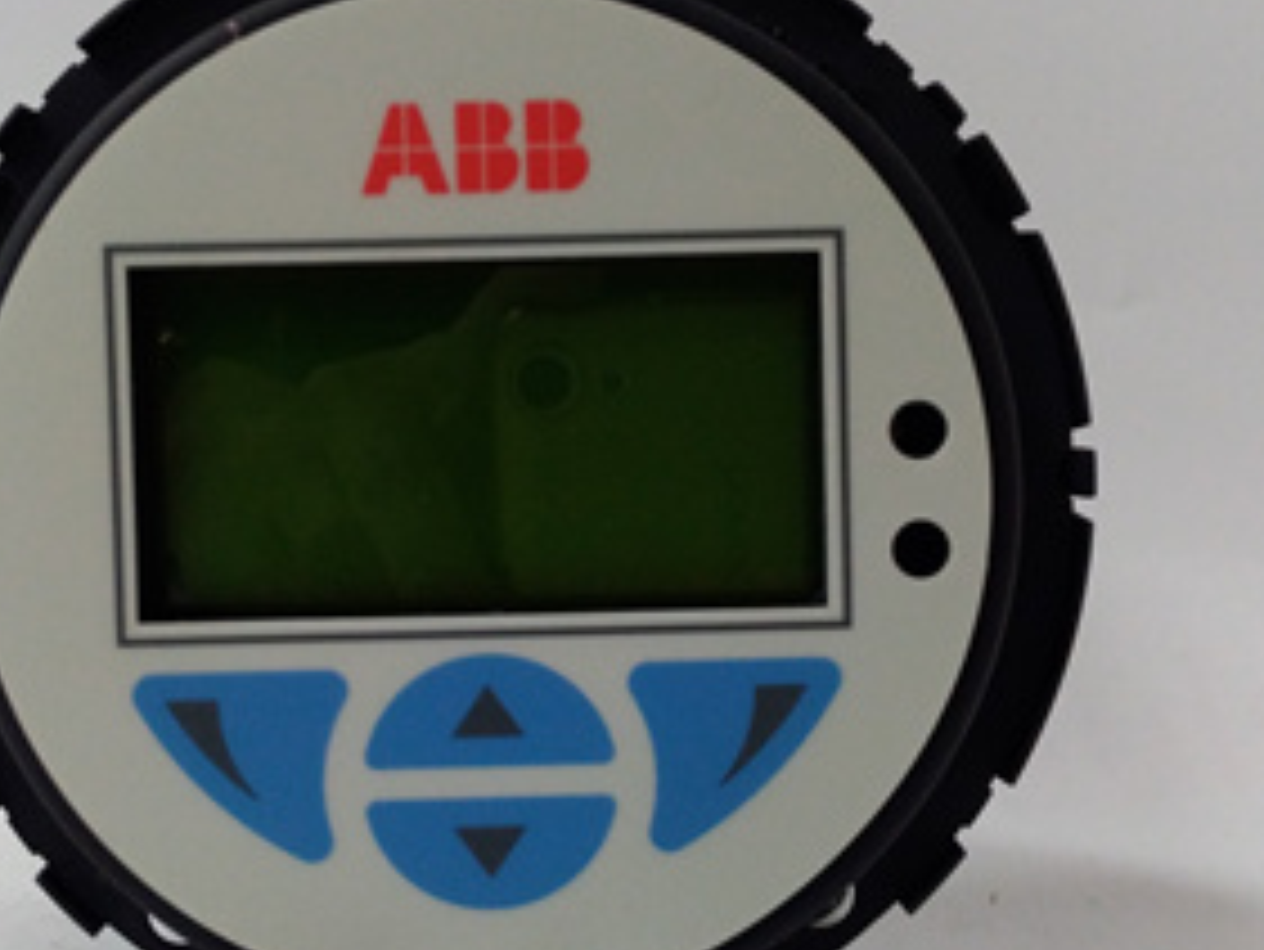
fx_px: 1753
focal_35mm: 48
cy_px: 457
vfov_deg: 30.3
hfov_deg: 39.6
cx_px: 549
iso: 419
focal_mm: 3.79
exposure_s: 1/33
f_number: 2
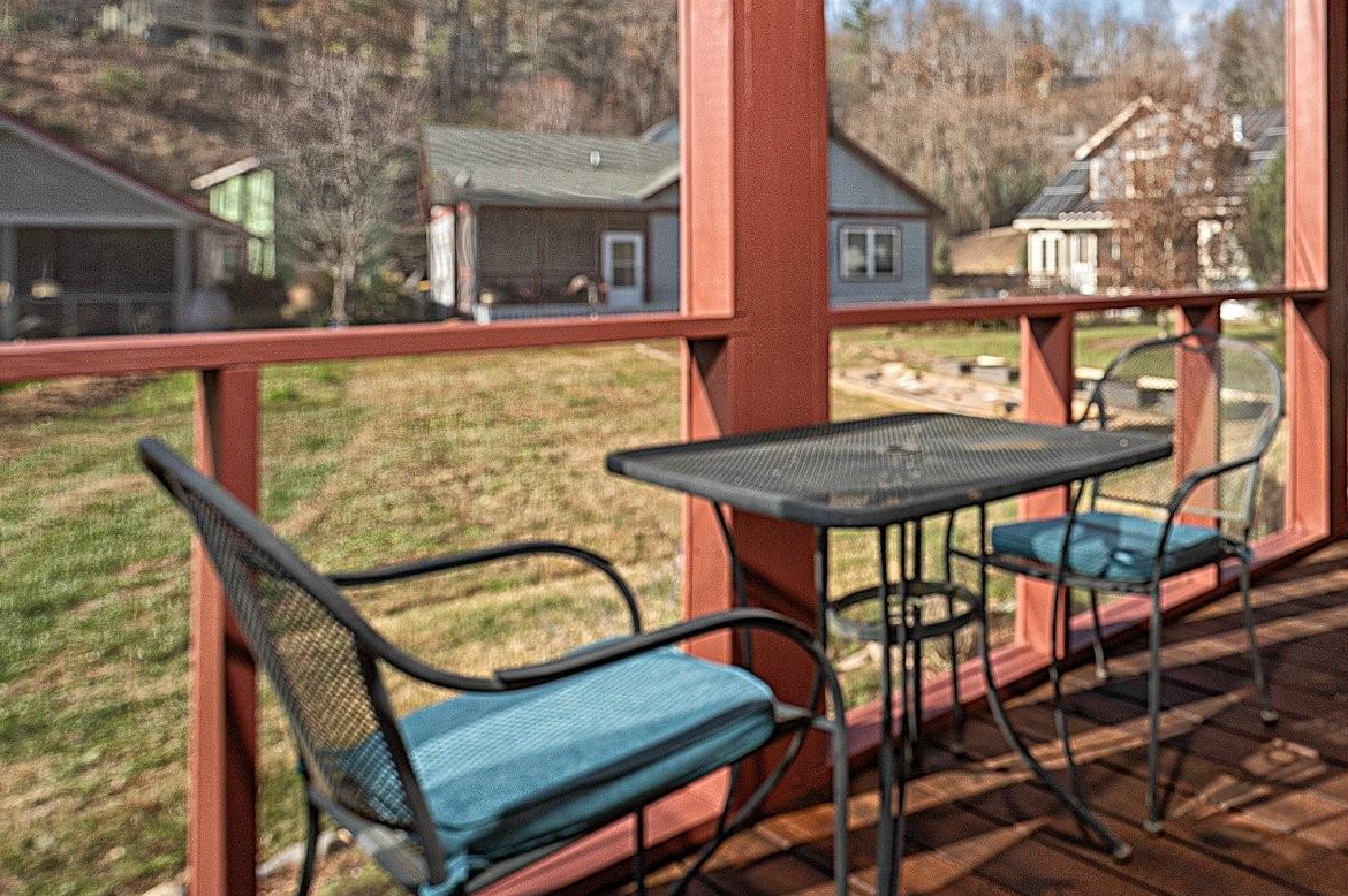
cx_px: 1167
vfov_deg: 45.3
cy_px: 269
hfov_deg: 57.9
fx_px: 1048
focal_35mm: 28
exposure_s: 1/200
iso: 200
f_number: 8
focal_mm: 16
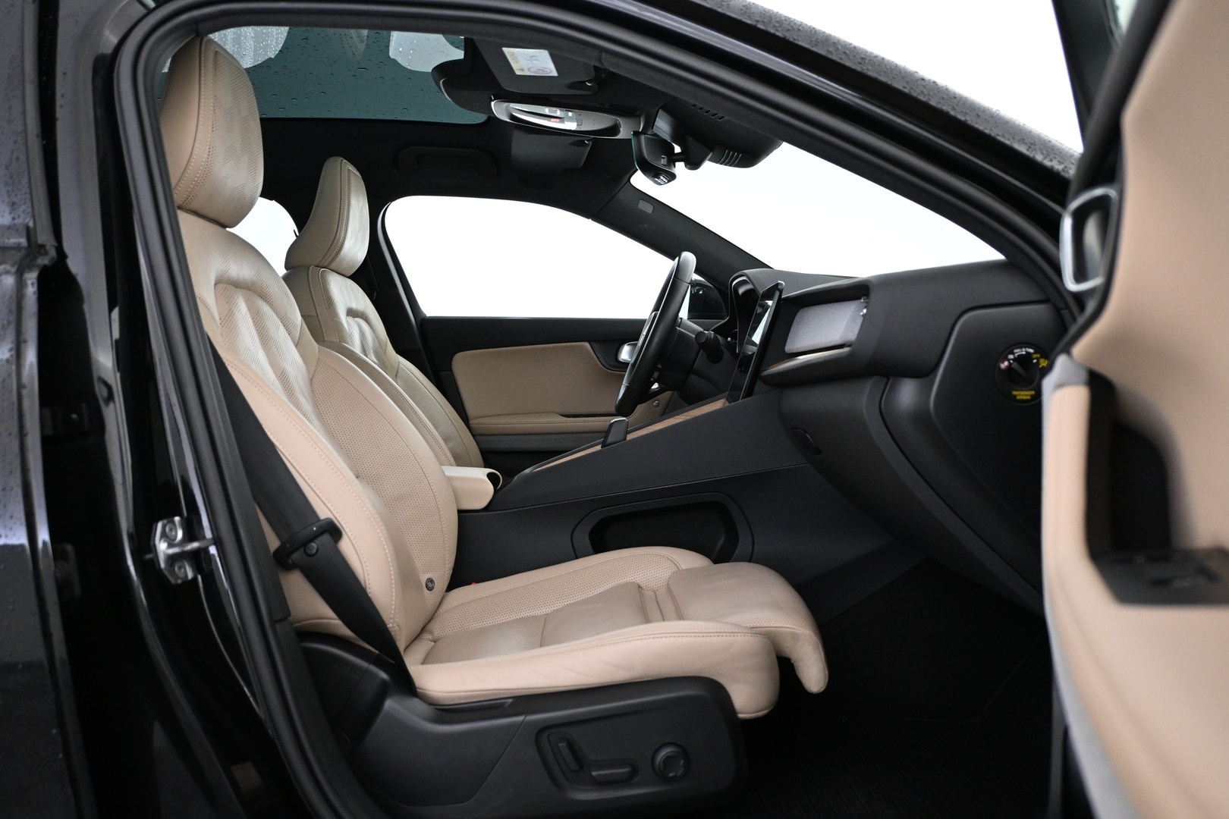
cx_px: 614
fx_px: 998
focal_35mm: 29
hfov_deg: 63.2
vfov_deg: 44.6
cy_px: 410
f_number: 3.8
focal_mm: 19.5
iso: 1600
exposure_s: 1/30
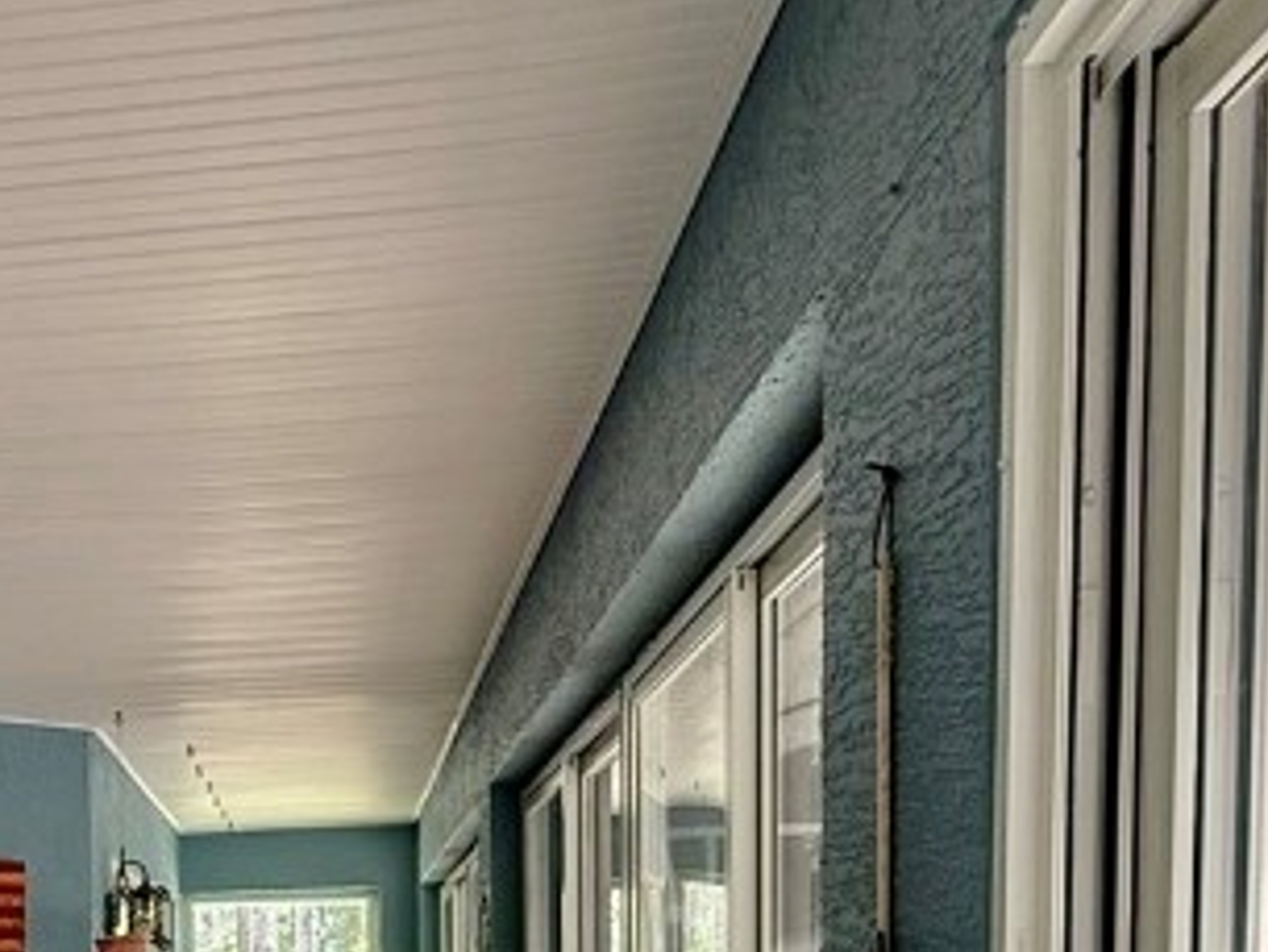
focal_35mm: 47
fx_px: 1722
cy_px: 1127
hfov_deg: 37.2
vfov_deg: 27.4
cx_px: 79
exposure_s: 1/99
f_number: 2.2
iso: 160
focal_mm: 2.22
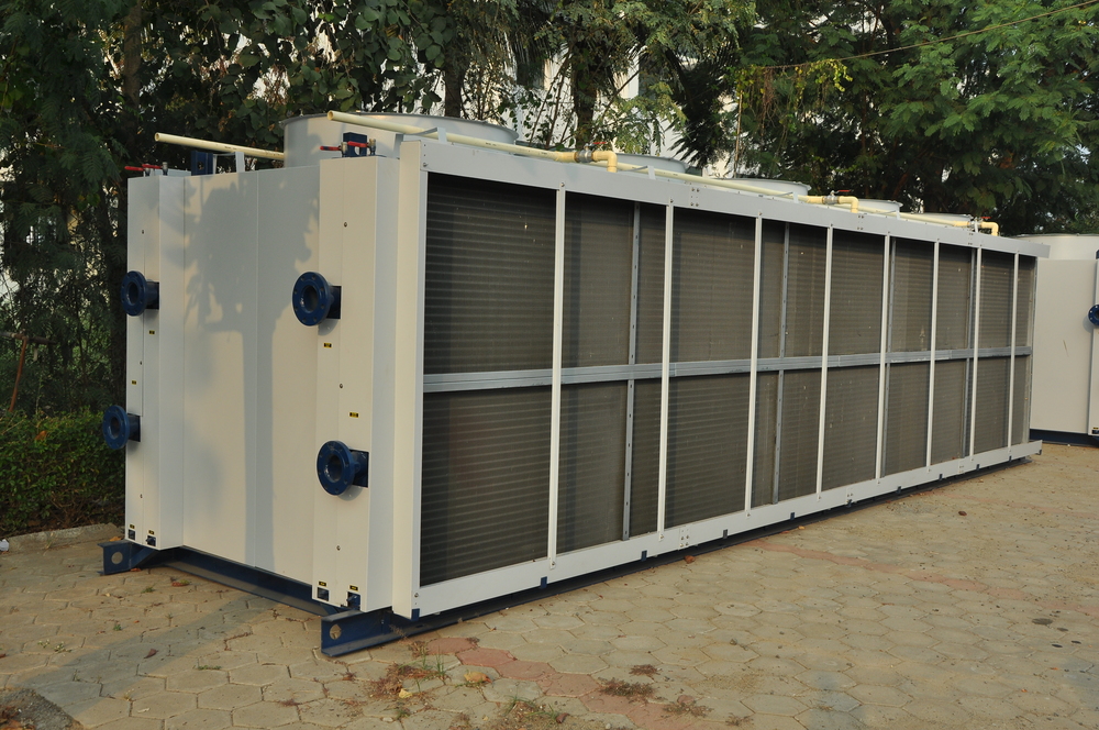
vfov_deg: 35.4
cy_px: 365
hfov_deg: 51.3
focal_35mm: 38
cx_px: 550
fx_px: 1143
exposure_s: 1/160
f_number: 10
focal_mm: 25
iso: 250
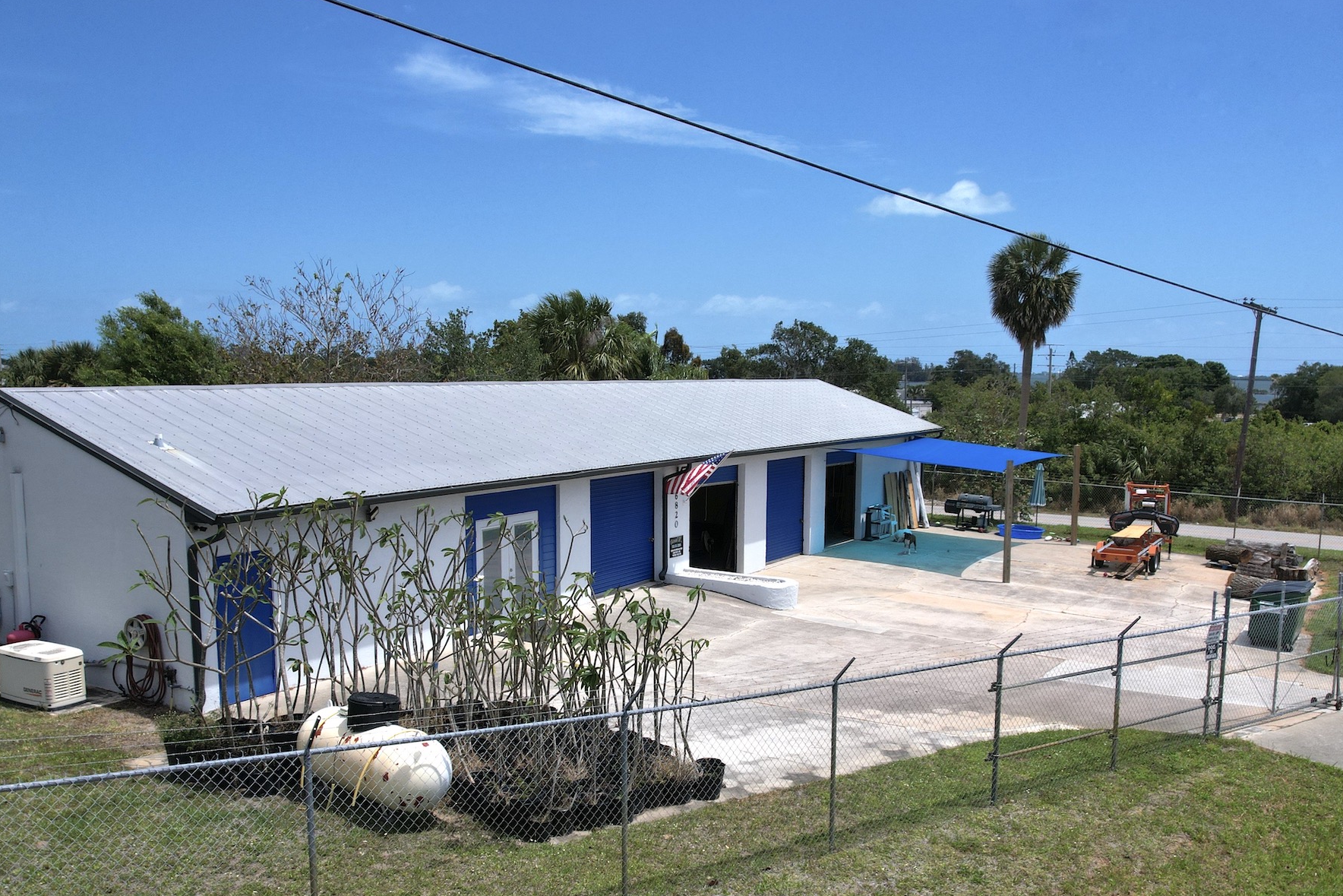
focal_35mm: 28
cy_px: 512
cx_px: 646
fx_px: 1045
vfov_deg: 46.3
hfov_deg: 65.4
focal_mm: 8.38
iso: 100
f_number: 2.8
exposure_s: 1/4000
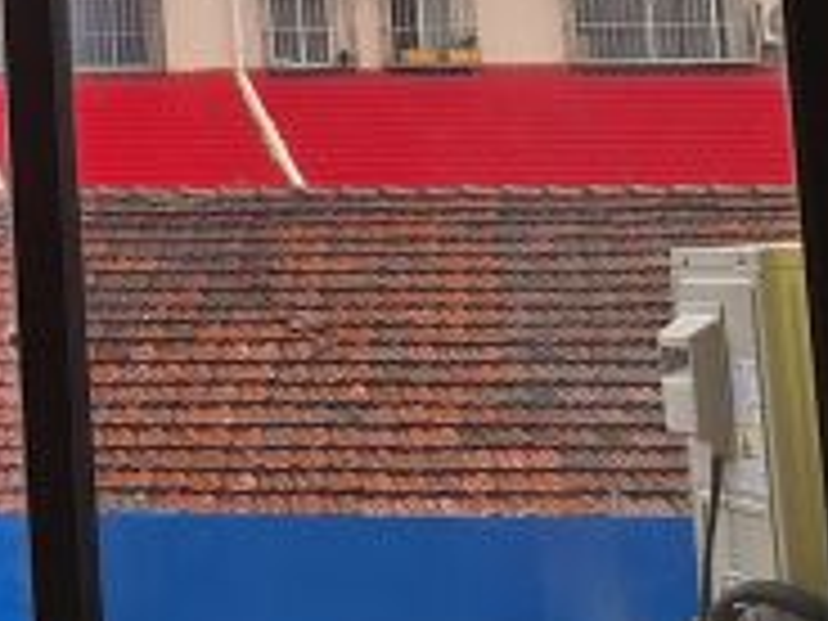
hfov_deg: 16.4
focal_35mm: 100
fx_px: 2392
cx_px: -670
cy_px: -50
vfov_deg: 14.5
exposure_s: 1/495
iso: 40
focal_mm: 5.54
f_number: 1.8
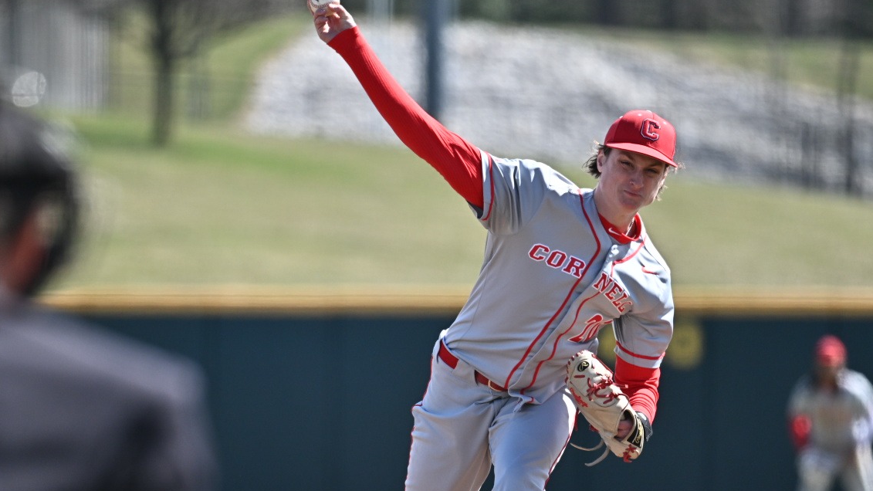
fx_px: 13888
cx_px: 315
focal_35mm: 600
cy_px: 374
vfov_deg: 2.0
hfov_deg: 3.6
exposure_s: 1/2500
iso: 500
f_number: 4.5
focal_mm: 400
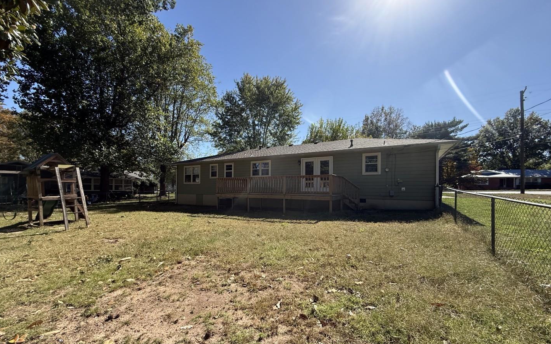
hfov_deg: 101.5
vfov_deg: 74.6
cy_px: 189
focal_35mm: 15
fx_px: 225
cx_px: 273
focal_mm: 2.22
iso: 50
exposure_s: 1/1068
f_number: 2.2
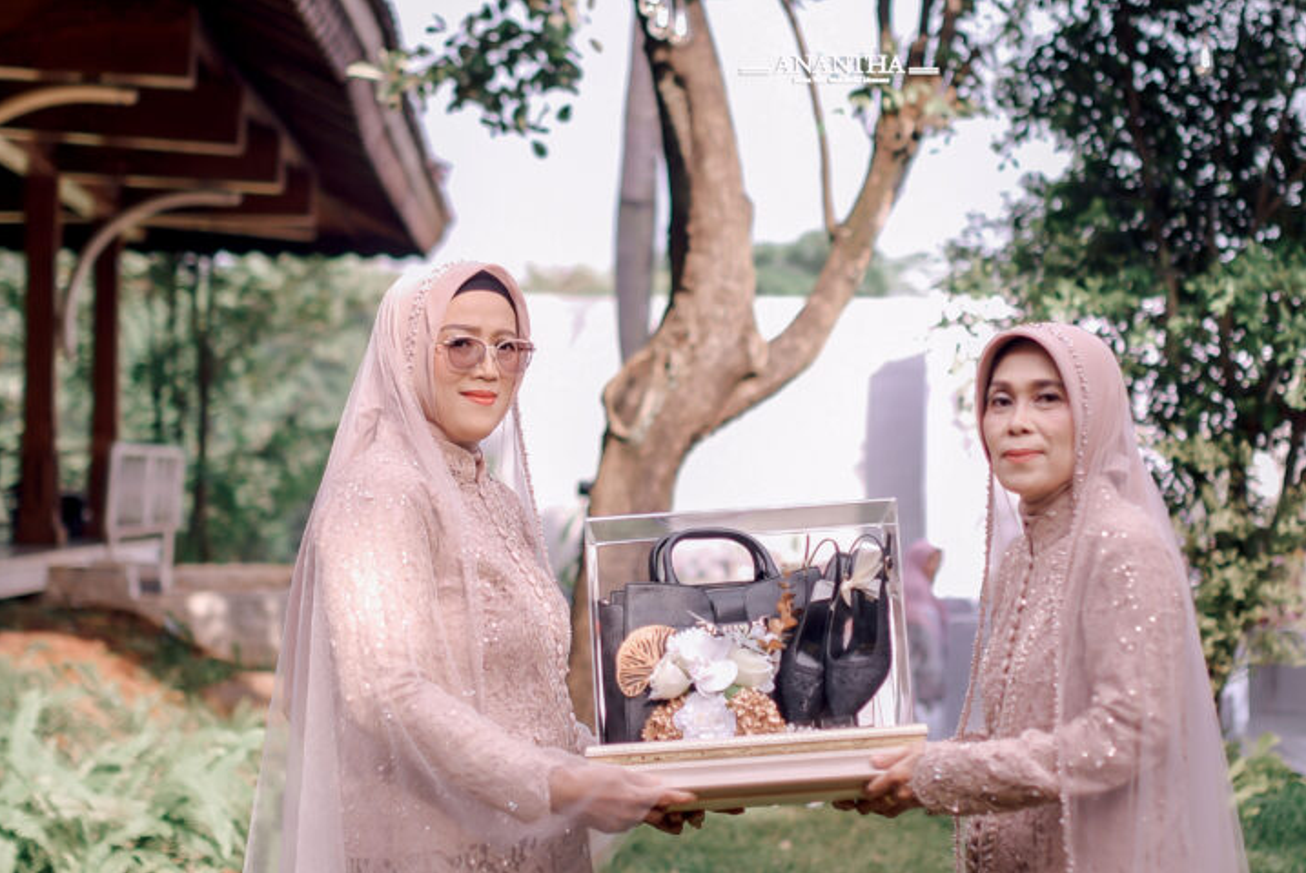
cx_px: 840
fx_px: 1815
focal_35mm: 50
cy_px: 621
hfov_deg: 39.2
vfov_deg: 26.8
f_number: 1.4
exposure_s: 1/1000
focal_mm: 35
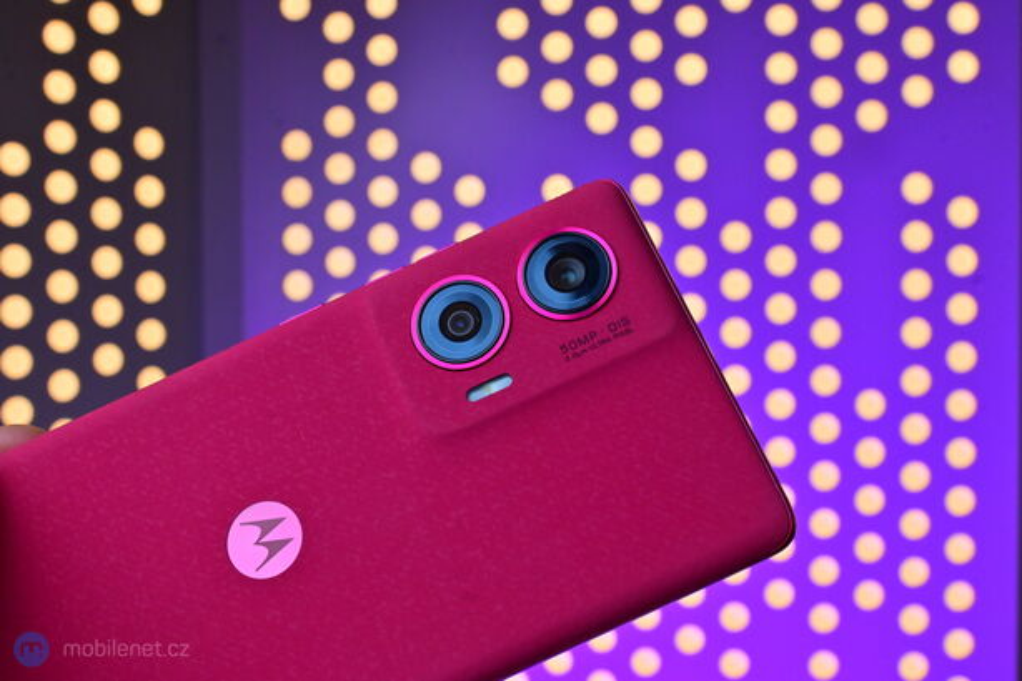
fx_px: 1235
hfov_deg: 45.0
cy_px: 340
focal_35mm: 44
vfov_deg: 30.8
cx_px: 511
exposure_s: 1/80
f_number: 13
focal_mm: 29
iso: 640
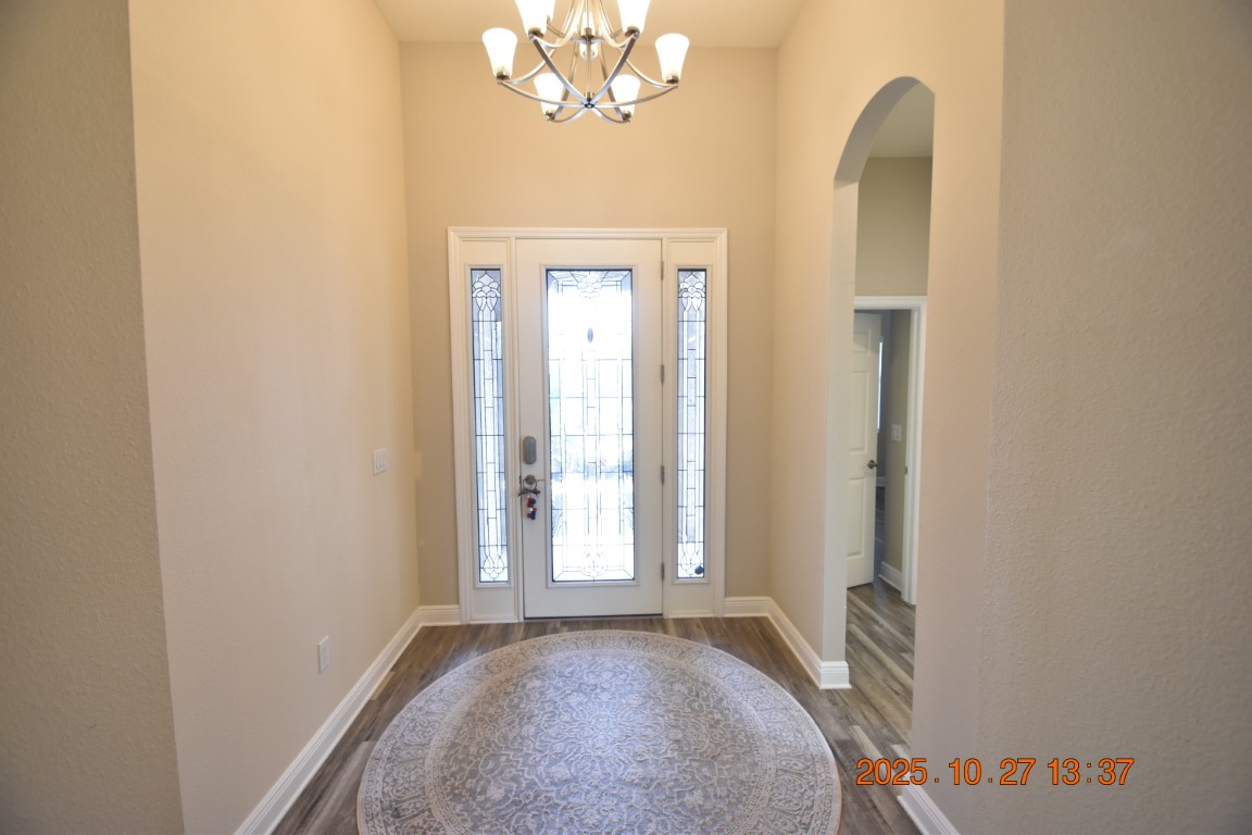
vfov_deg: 77.3
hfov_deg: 100.4
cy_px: 418
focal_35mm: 15
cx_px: 626
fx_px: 522
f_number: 3.5
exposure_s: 1/90
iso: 800
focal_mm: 10
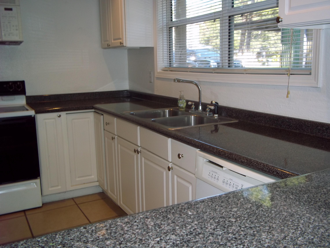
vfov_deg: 39.7
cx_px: 165
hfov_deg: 51.4
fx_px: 343
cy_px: 124
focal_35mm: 36
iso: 80
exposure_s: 1/30
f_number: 3.1
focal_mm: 6.5
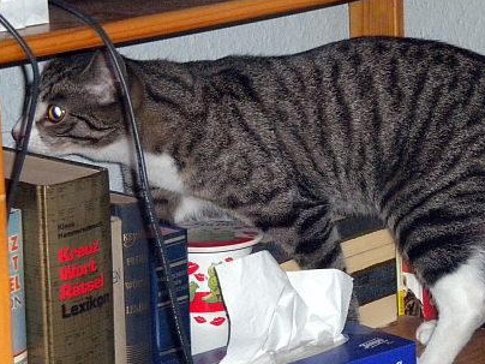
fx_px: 2130
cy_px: 181
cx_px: 353
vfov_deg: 9.8
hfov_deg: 13.0
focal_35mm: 152
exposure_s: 1/60
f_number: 5.7
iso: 800
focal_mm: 17.3
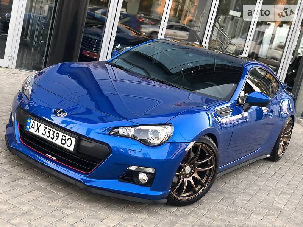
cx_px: 152
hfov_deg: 36.8
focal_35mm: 52
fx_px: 455
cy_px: 114
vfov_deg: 28.0
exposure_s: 1/50
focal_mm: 6
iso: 50
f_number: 2.4
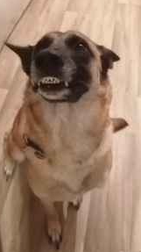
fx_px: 273
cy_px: 88
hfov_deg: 28.9
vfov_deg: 48.7
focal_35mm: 41
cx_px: 53
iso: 2000
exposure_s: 1/17
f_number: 1.8
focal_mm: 4.75
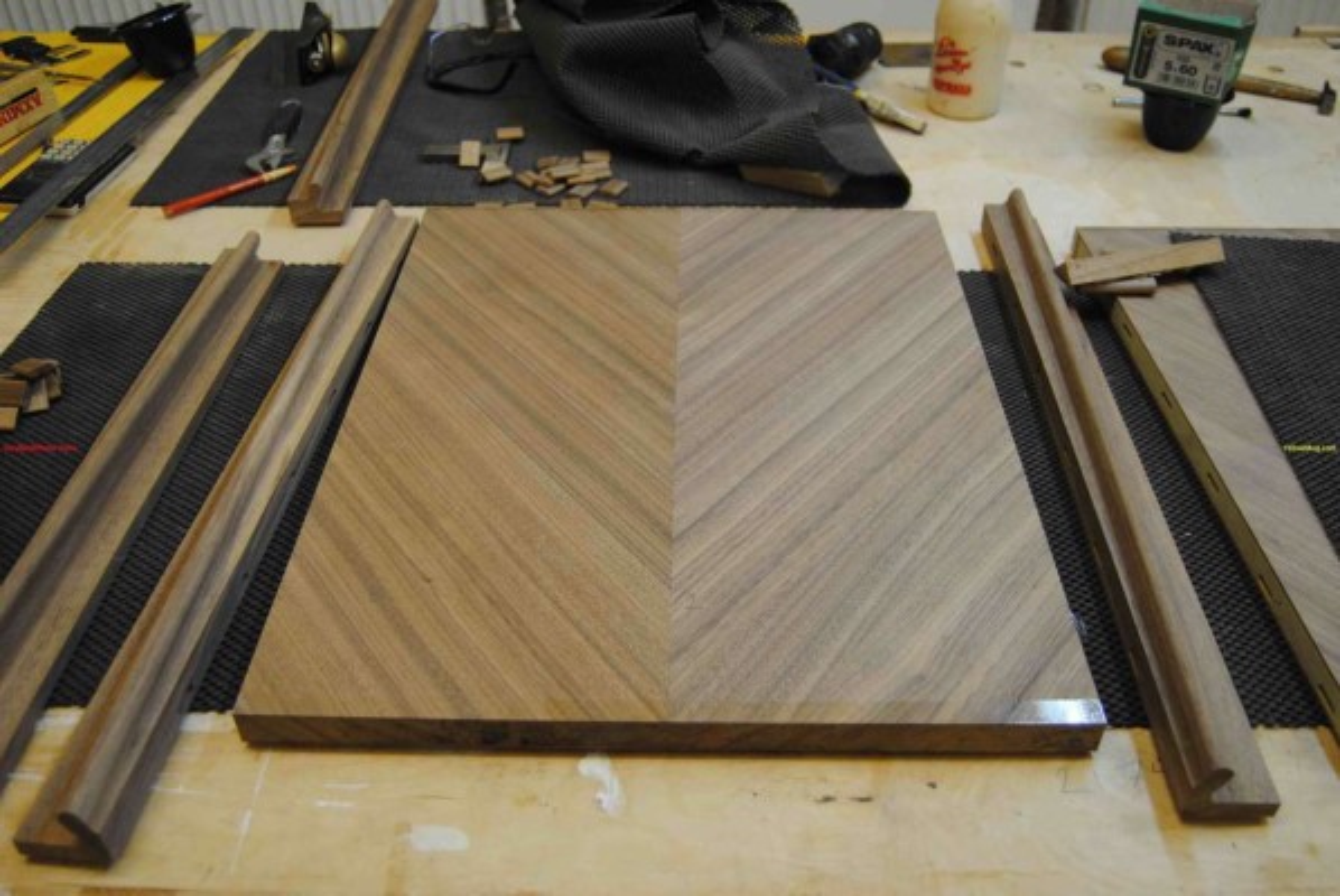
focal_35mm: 30
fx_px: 1118
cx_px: 670
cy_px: 448
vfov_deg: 43.7
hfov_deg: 61.9
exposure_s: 1/30
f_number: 3.5
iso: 250
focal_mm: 20
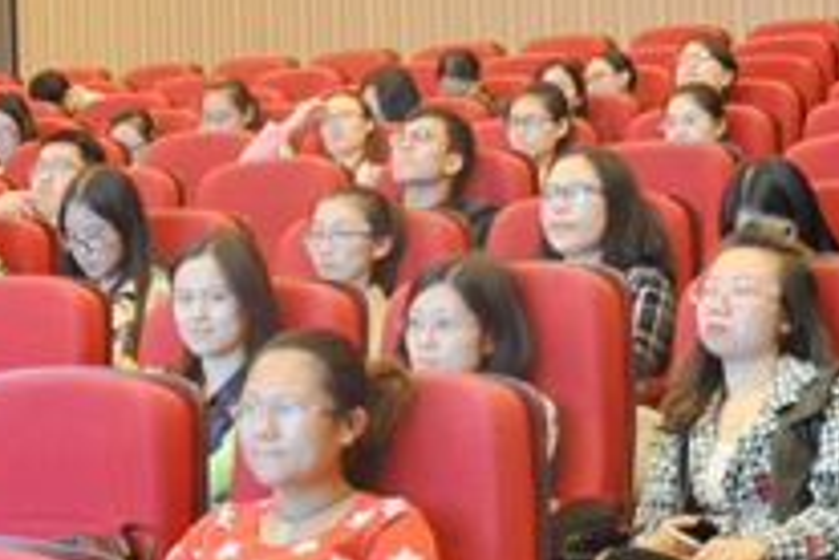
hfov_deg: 20.0
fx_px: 2377
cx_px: 462
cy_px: 168
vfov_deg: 13.4
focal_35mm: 102
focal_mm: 22
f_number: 3.8
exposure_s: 1/10
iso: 640
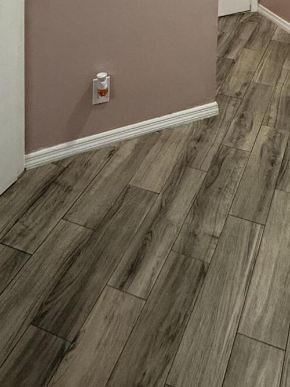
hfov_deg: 33.7
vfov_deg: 31.5
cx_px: 213
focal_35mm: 42
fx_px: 469
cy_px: -143
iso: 250
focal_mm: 2.22
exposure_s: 1/60
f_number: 2.2
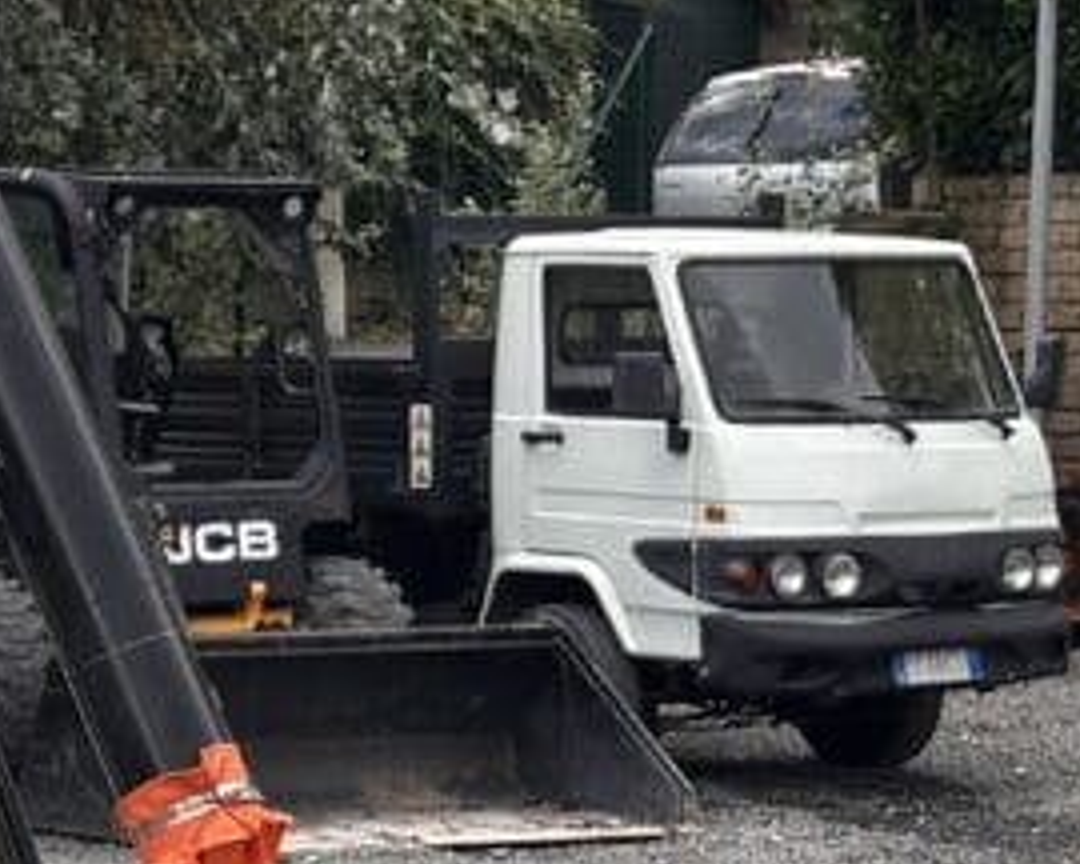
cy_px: 446
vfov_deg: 9.9
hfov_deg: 11.9
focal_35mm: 156
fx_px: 4986
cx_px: -400
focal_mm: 6.86
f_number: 1.78
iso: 64
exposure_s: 1/830
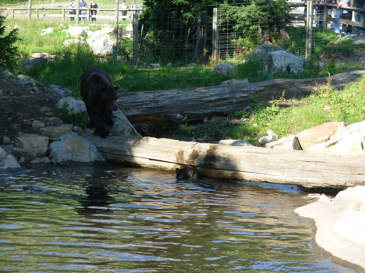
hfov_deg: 17.6
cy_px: 136
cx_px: 182
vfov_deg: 13.2
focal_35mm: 112
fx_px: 1181
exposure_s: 1/197
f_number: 4.2
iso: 50
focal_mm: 18.6
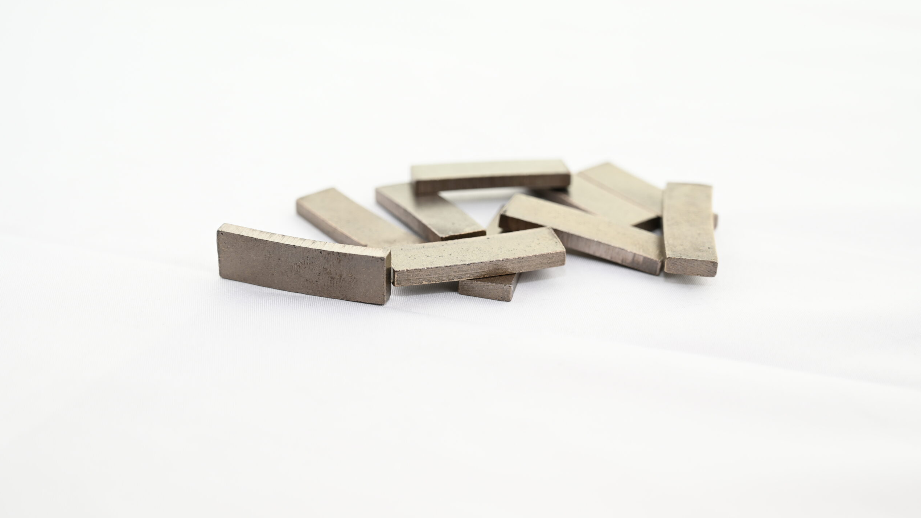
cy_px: 238
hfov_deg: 36.6
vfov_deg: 21.1
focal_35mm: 57
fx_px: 1392
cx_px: 462
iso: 100
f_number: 4.5
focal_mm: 54
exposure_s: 1/160
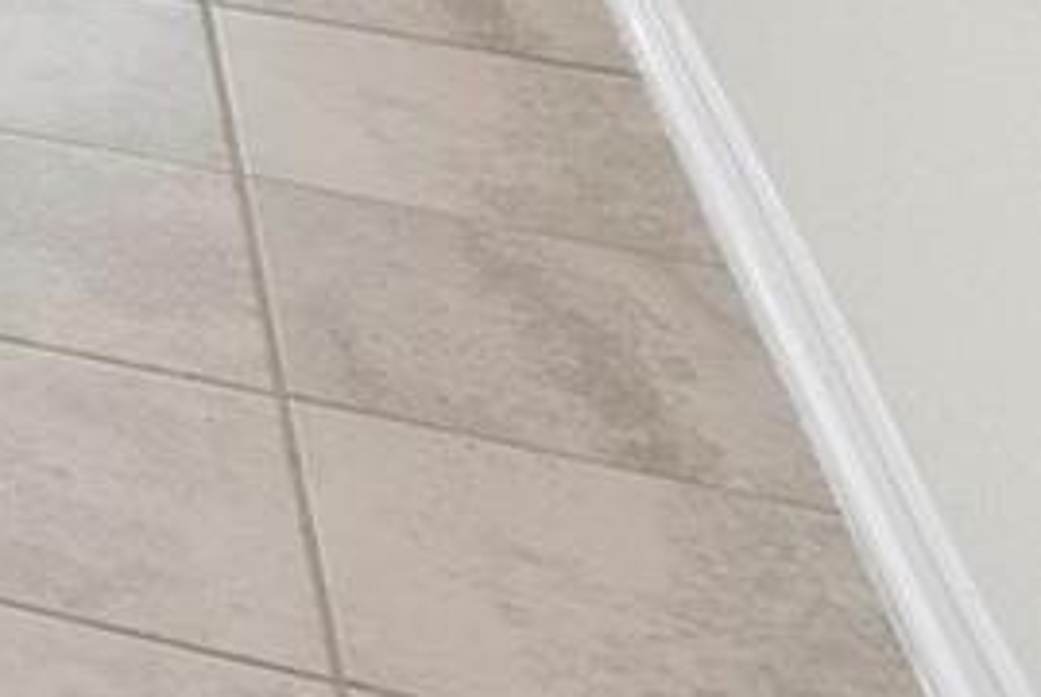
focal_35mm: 114
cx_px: -1687
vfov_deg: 9.2
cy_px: -1520
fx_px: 3300
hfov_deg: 12.5
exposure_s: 1/1.67
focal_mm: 10
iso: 100
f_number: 8
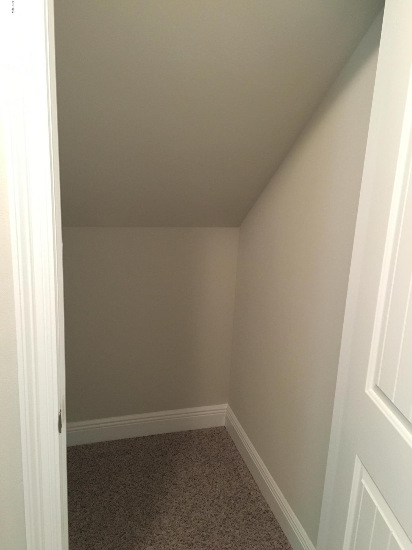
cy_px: 275
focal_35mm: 29
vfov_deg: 61.7
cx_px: 206
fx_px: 460
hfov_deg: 48.2
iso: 400
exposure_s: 1/15
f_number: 2.2
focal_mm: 4.15
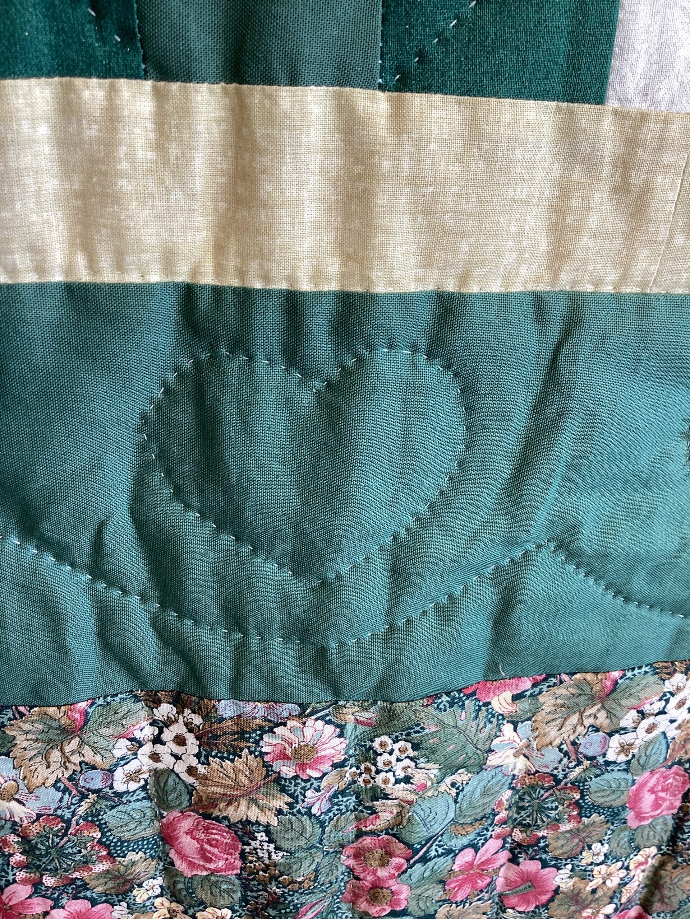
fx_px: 824
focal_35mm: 31
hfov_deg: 45.4
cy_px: 460
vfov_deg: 58.4
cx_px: 345
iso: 64
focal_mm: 3.3
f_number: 2.4
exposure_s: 1/50
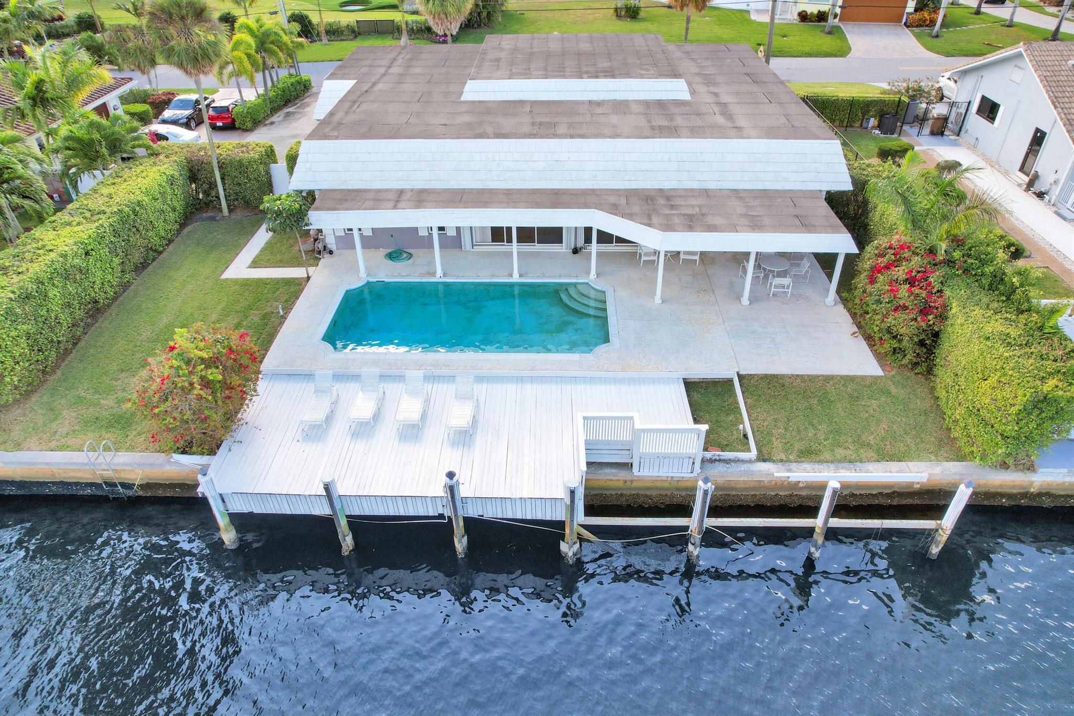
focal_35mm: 22
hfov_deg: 78.6
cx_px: 537
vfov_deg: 57.2
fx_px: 656
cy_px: 358
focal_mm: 8.38
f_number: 2.8
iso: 100
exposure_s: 1/350
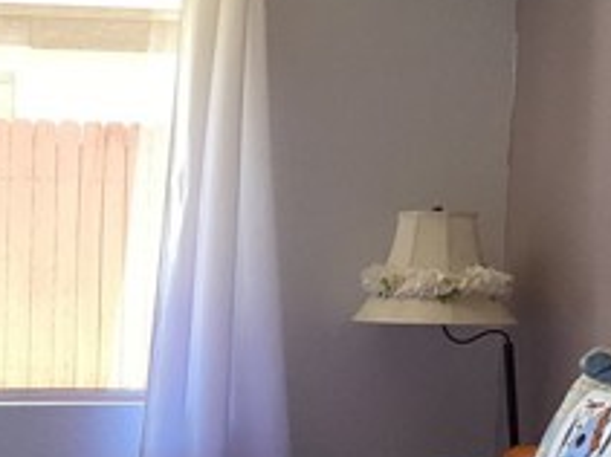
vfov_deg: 15.6
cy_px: 373
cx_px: 55
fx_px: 1658
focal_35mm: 94
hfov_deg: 20.4
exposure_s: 1/60
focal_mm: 3.3
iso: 125
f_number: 2.4
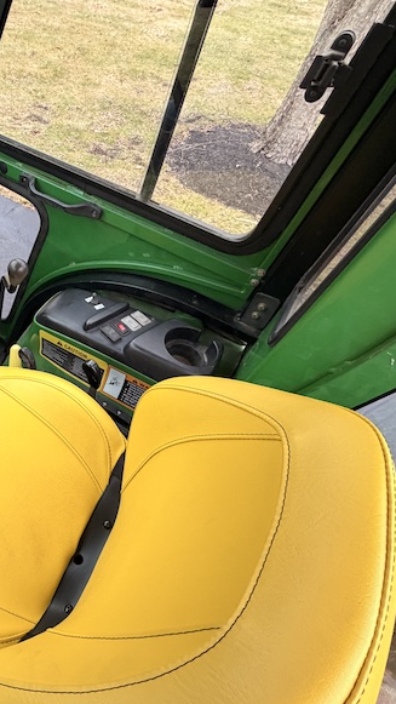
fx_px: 392
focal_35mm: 21
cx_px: 36
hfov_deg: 47.8
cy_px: 357
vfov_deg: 83.8
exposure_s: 1/121
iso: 320
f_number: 2.2
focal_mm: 2.22
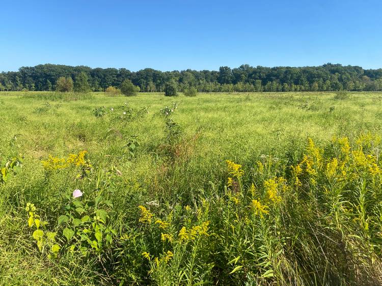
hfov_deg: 67.3
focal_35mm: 26
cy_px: 143
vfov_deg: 53.0
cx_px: 191
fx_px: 287
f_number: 1.8
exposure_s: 1/1996
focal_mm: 4.25
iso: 32
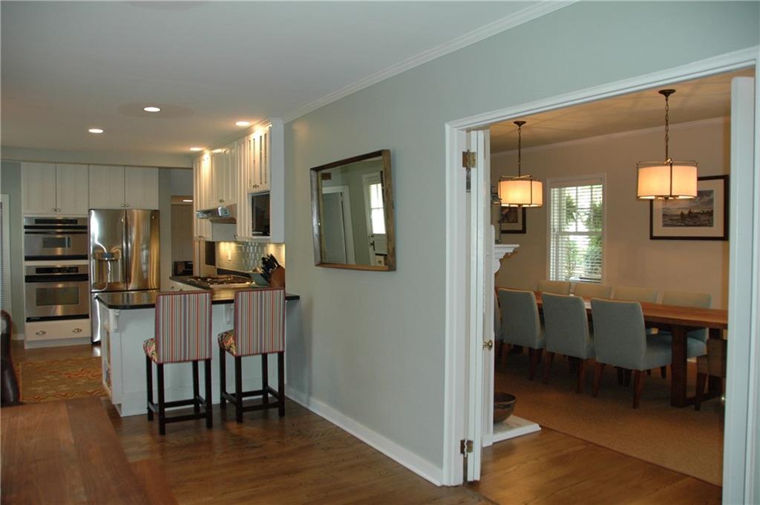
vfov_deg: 47.8
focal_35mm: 27
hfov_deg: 67.4
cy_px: 252
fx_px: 569
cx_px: 380
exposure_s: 1/60
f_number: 4
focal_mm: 18
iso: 640
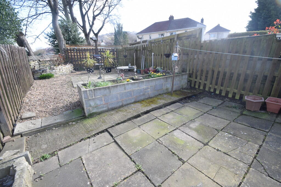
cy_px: 94
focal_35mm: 15
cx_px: 140
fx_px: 117
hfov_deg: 100.4
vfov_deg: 77.3
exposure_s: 1/200
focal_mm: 10
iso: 400
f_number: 7.1
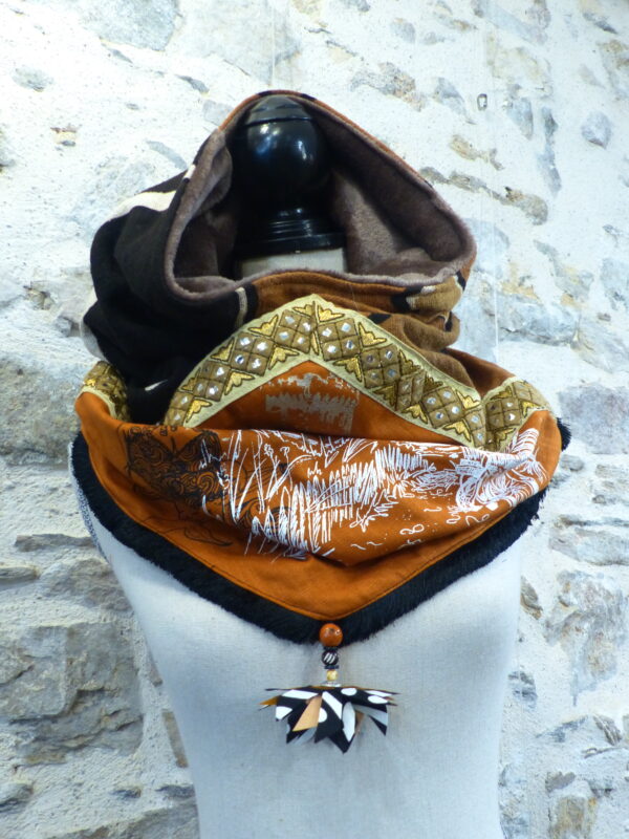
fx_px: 678
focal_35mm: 28
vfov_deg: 63.4
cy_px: 420
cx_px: 314
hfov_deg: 49.7
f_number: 2.8
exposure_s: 1/25
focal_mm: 5.1
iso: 400
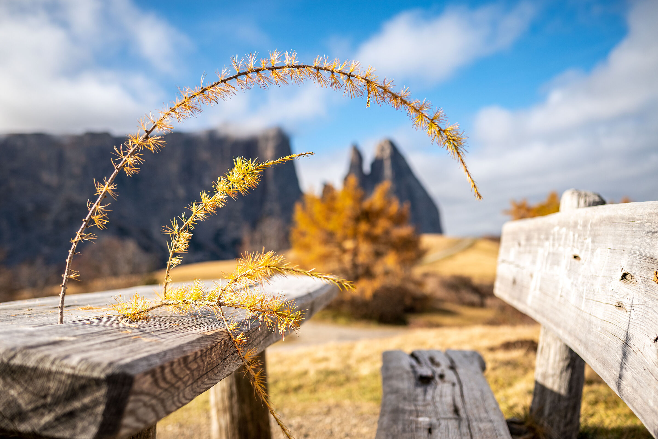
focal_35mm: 35
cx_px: 329
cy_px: 220
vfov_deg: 37.9
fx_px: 640
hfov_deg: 54.4
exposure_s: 1/5000
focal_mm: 35
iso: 100
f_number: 2.8
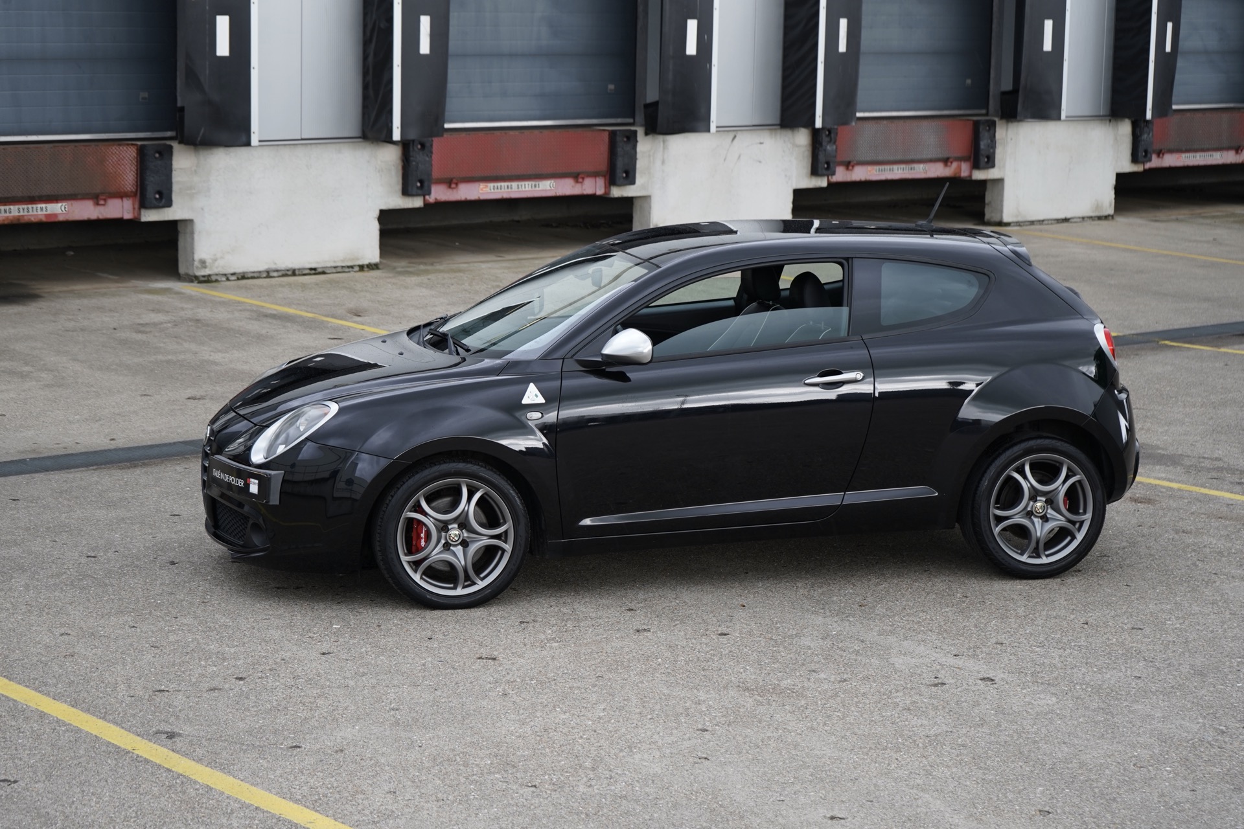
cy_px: 414
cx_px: 622
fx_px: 2419
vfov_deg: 19.5
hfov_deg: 28.8
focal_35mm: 70
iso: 400
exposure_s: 1/160
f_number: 5.6
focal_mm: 70
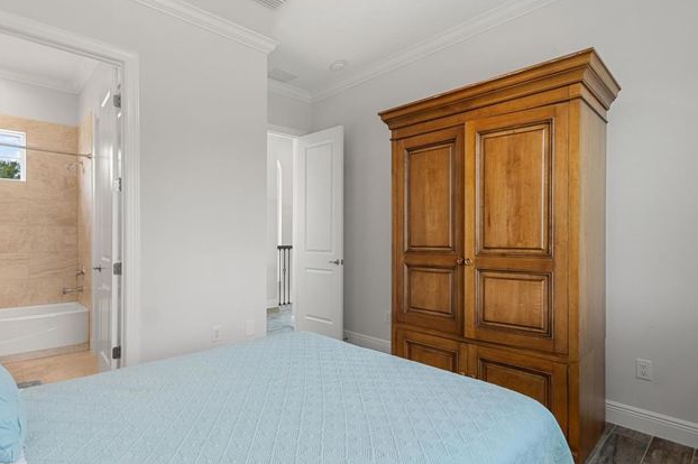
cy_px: 235
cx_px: 354
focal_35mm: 17
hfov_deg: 93.3
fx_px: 329
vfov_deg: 70.4
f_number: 4.5
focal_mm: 10
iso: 400
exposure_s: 1/13
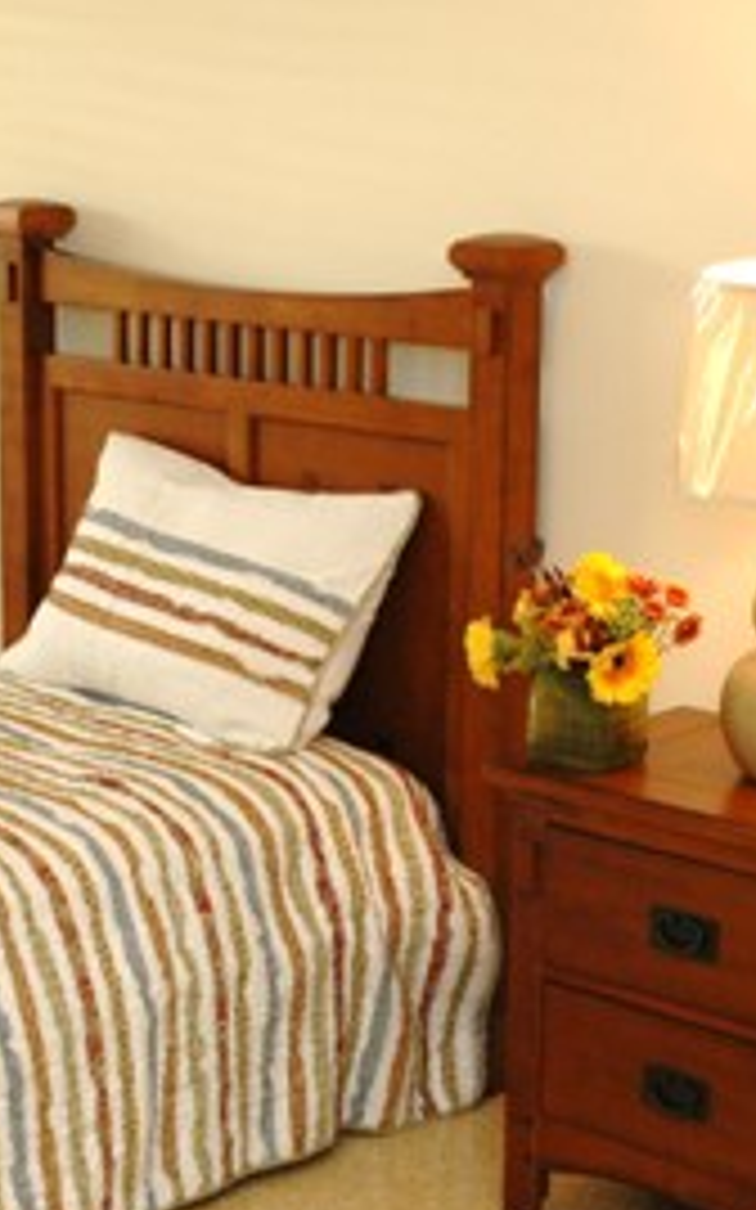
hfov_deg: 16.2
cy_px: 720
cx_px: 158
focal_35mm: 80
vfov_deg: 25.8
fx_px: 2639
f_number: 4
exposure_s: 1/60
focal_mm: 22
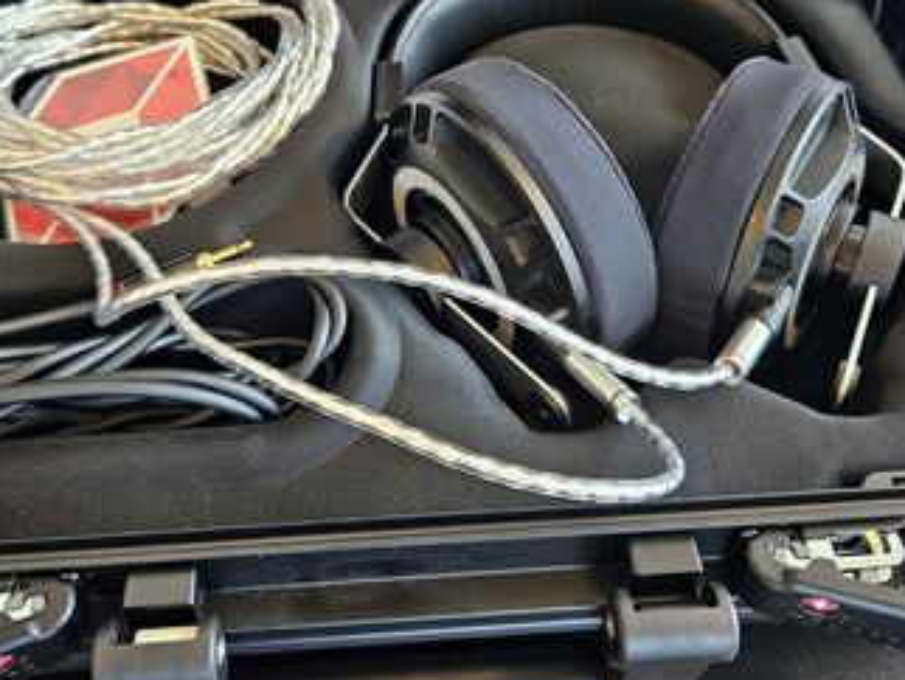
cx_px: 396
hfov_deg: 47.7
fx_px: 1020
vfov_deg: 35.8
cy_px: 146
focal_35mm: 39
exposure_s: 1/142
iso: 400
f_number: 1.8
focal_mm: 5.4
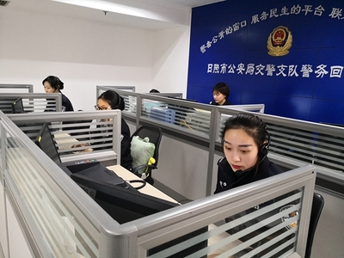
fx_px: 268
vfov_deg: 51.4
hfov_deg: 65.3
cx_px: 172
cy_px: 129
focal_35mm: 27
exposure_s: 1/30
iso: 200
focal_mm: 3.95
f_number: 1.6
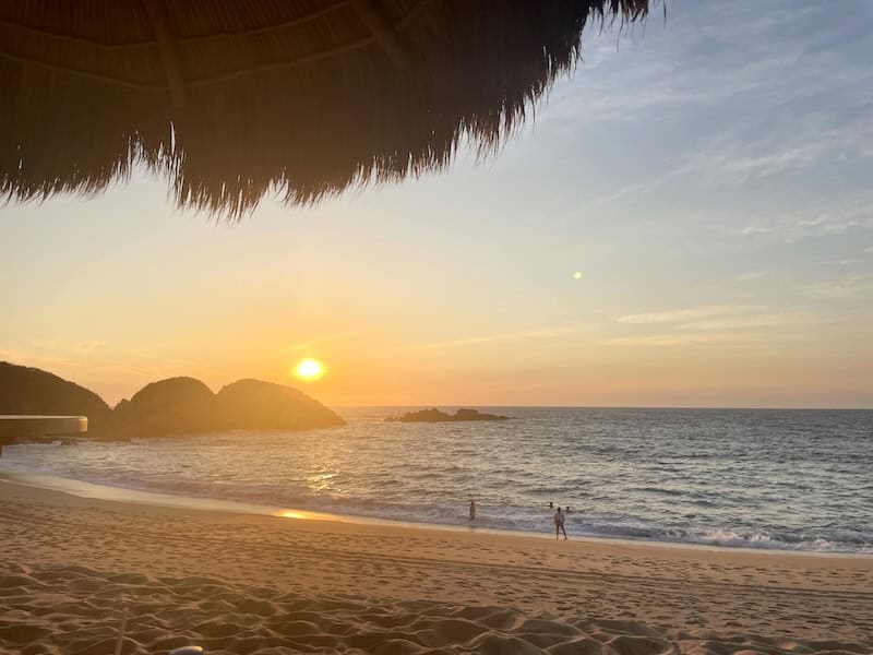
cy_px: 328
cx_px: 436
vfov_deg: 53.1
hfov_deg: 67.3
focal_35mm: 26
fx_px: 656
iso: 32
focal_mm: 4.2
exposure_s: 1/3509
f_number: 1.6
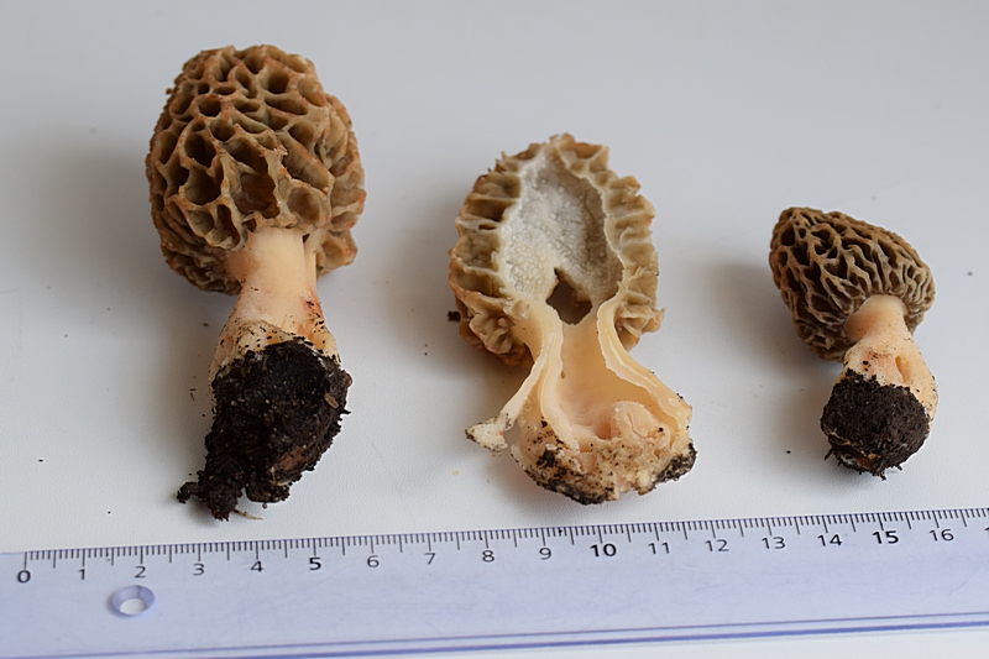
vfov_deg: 15.2
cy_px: 330
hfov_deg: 22.6
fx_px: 2472
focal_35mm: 90
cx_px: 494
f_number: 7.1
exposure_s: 1/125
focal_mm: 60
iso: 400
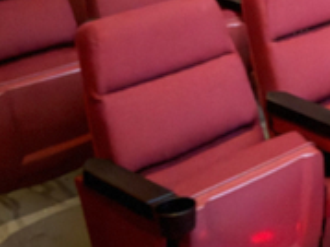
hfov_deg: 19.9
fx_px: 819
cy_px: -112
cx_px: 483
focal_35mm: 86
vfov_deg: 15.9
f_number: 1.78
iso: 1600
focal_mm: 6.76
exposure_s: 1/2
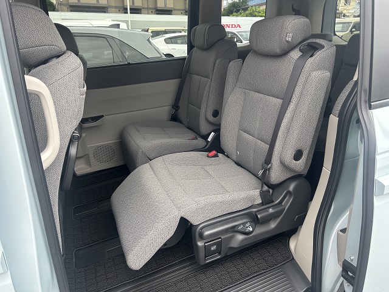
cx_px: 194
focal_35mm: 26
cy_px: 146
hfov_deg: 67.3
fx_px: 292
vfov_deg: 53.1
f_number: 1.5
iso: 50
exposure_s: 1/617
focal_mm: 5.7
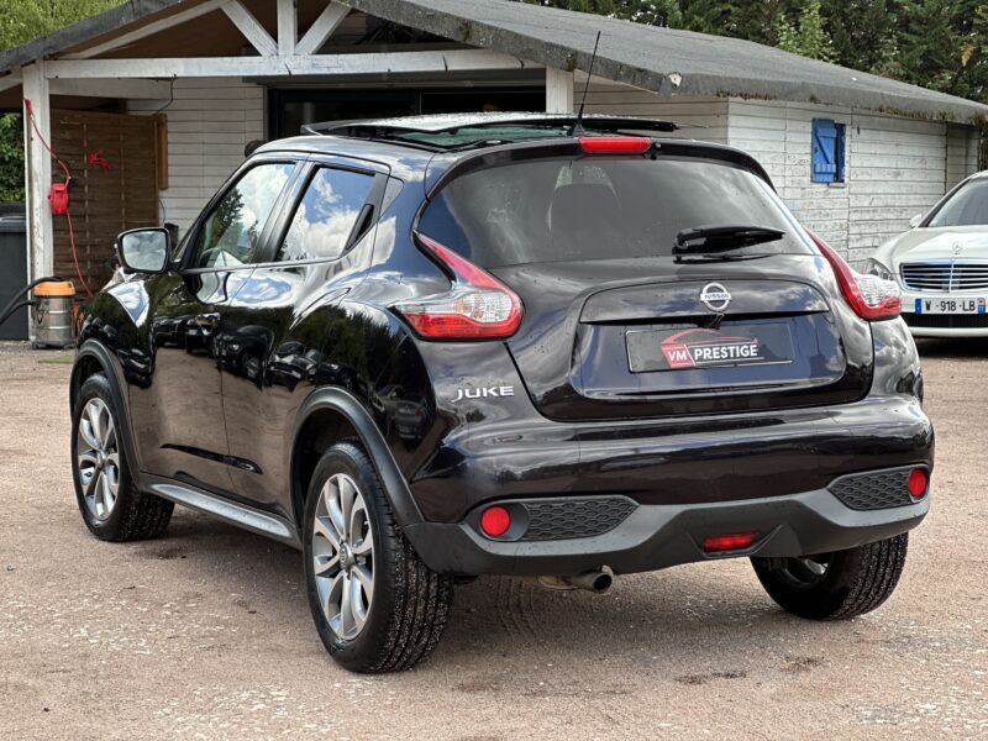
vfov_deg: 19.1
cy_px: 370
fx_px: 2198
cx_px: 494
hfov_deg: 25.3
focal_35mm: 77
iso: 32
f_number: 2.8
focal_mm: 9
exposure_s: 1/121
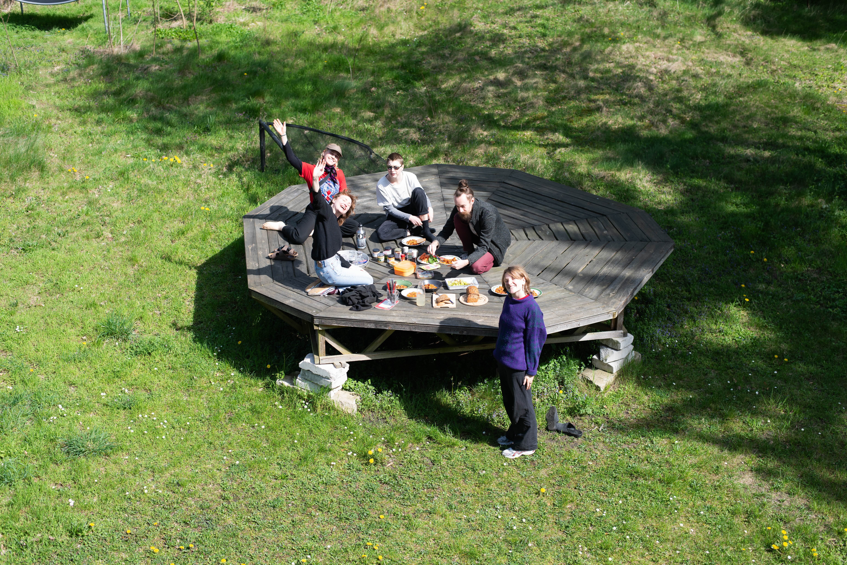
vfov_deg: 27.0
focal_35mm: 50
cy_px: 282
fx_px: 1177
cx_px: 424
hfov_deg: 39.6
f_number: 4
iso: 125
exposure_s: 1/500
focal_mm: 50
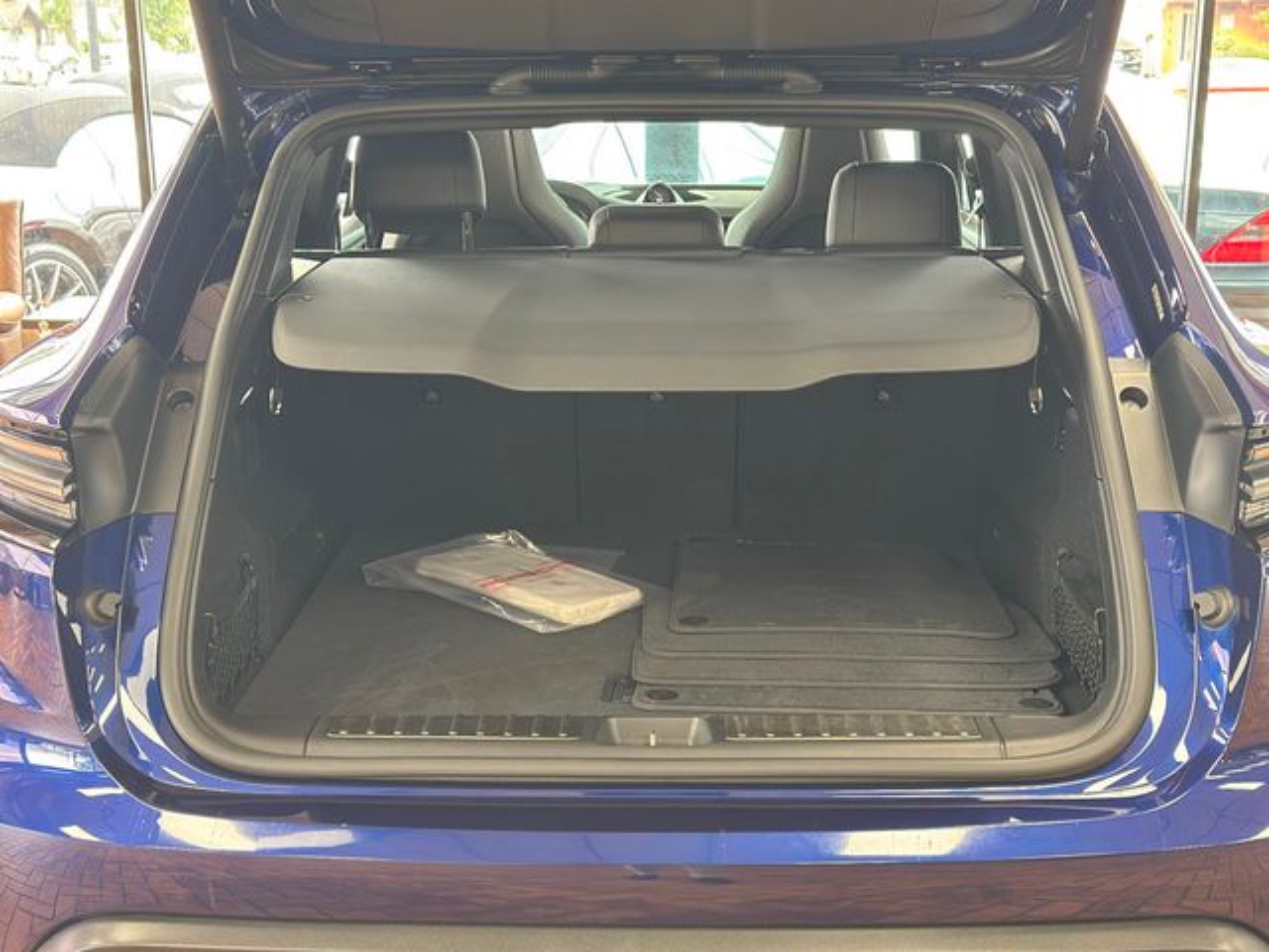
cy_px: 476
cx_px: 634
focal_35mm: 48
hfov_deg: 39.7
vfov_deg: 30.3
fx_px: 1760
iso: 400
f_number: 1.78
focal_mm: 6.86
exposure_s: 1/60
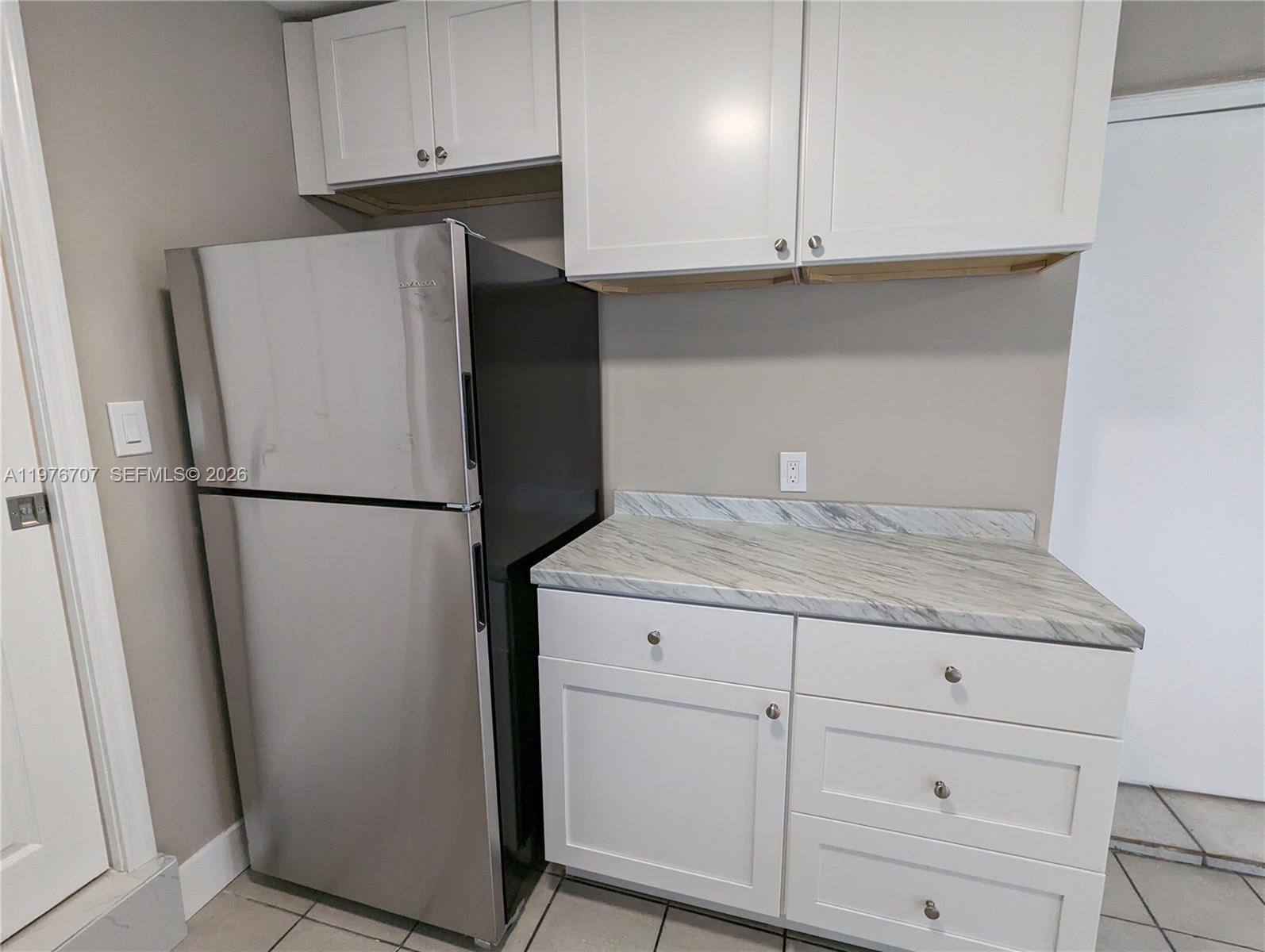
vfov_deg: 78.2
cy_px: 476
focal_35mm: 16
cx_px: 632
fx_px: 585
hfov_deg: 94.4
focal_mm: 2.35
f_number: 2.2
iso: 108
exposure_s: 1/120
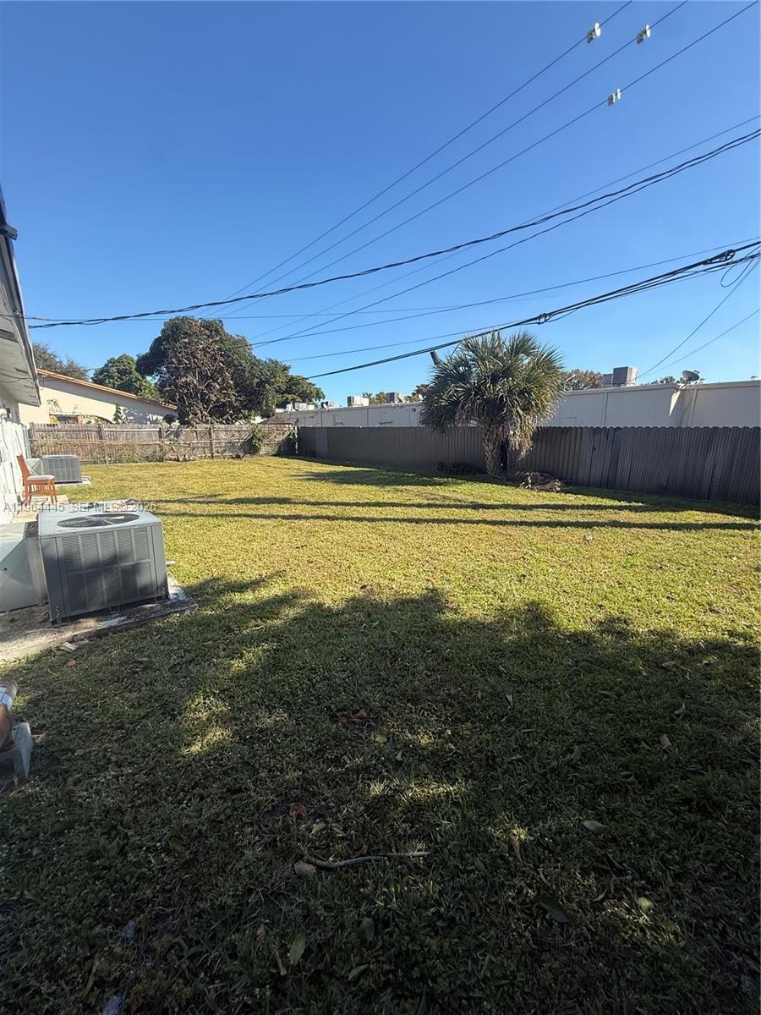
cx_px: 380
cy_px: 508
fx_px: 410
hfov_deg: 85.7
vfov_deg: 102.1
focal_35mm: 14
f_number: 2.2
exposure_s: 1/955
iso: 50
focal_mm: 2.22
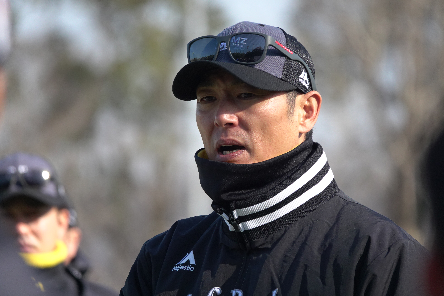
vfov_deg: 2.7
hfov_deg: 4.0
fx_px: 6376
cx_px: 222
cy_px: 148
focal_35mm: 517
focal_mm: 189.74
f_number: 4
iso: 500
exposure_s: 1/2000
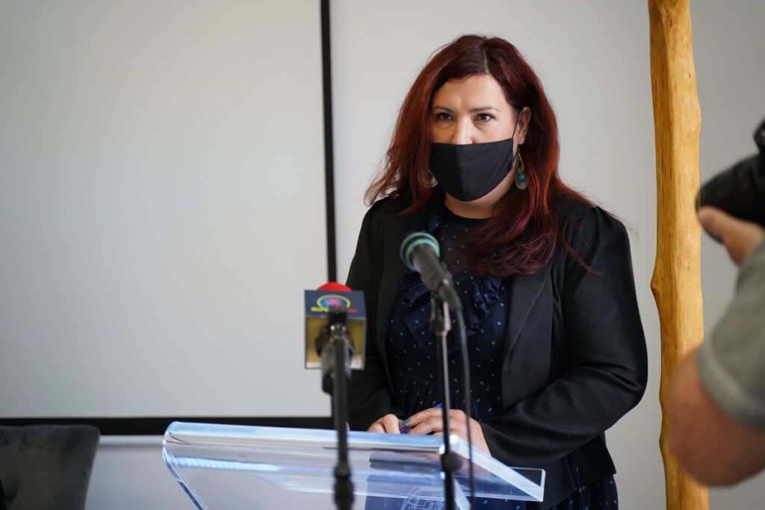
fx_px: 1594
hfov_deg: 27.0
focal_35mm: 75
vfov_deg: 18.2
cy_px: 255
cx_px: 382
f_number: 2.8
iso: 1250
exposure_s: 1/400
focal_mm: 75
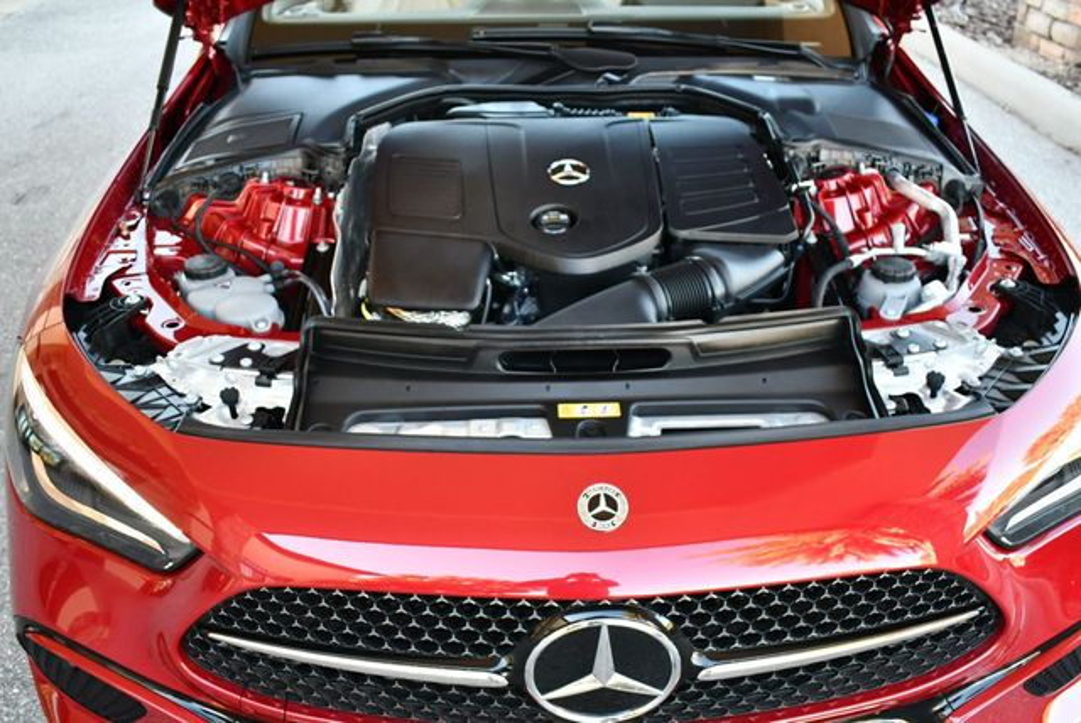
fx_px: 1082
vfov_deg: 36.9
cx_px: 540
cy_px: 362
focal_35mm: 36
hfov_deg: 53.1
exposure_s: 1/250
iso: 800
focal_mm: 18
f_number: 3.5
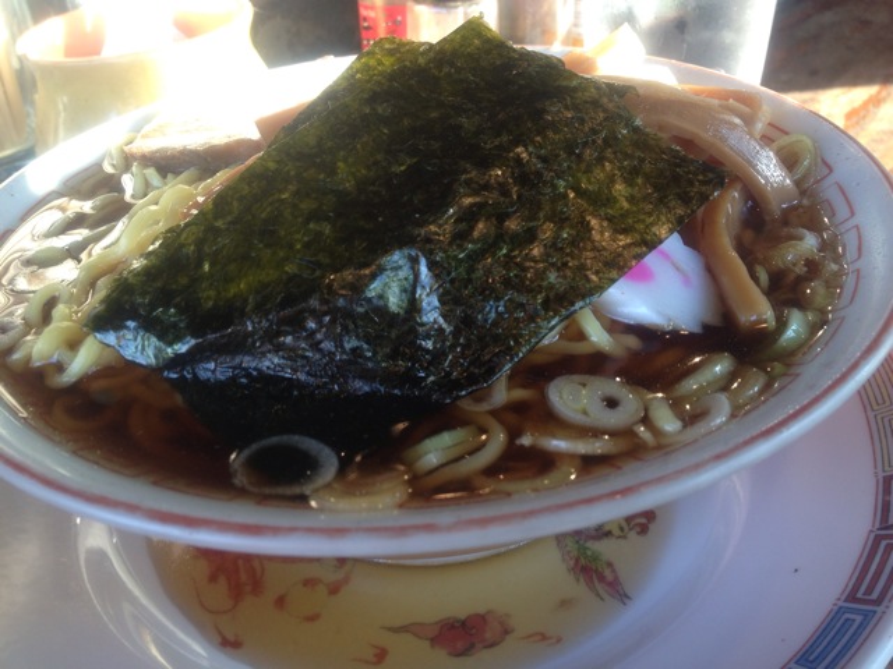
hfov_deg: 52.6
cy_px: 334
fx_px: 903
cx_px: 446
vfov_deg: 40.7
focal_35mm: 35
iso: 50
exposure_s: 1/60
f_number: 2.4
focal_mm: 4.28
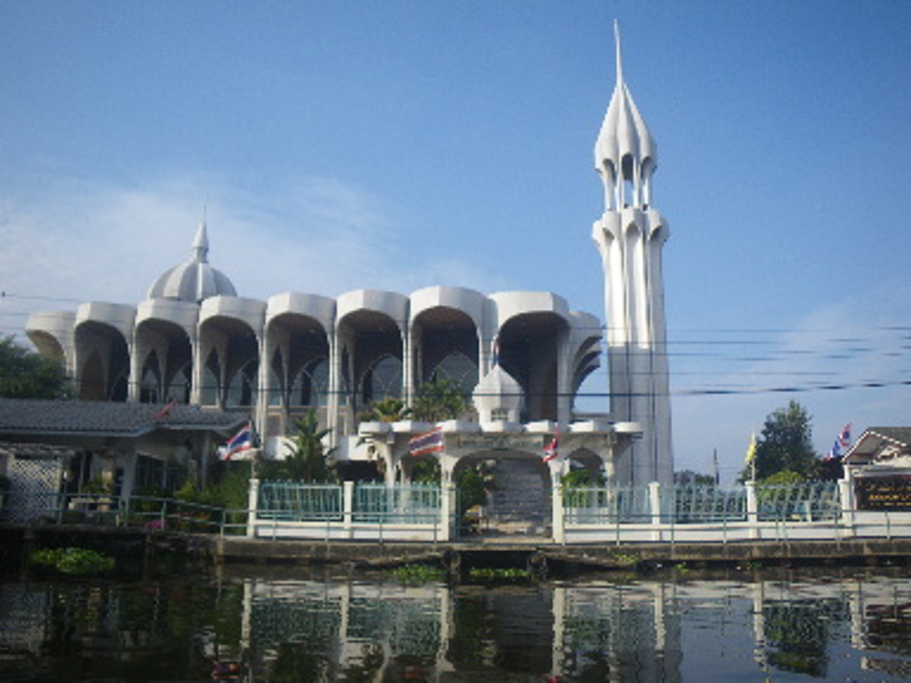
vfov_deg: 49.7
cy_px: 342
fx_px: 737
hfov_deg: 63.4
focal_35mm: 28
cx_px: 456
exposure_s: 1/400
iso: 50
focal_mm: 5
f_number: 3.5
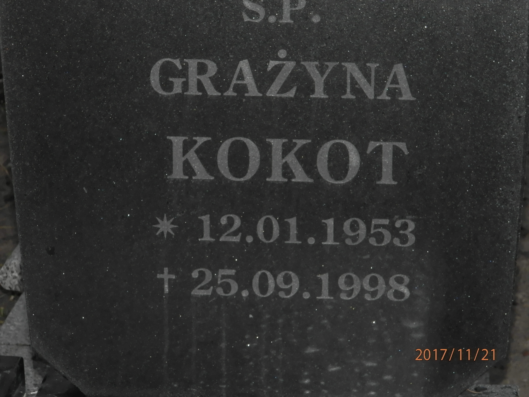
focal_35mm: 132
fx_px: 2017
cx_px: 264
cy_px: 198
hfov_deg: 14.9
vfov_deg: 11.2
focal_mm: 23.6
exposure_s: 1/160
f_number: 4.7
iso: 400
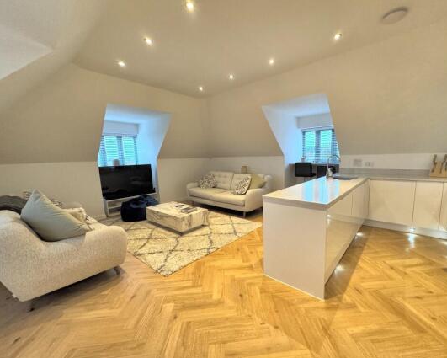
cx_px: 245
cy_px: 183
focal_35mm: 15
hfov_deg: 96.5
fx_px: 198
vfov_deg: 84.0
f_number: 2.2
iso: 250
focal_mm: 2.22
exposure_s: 1/100
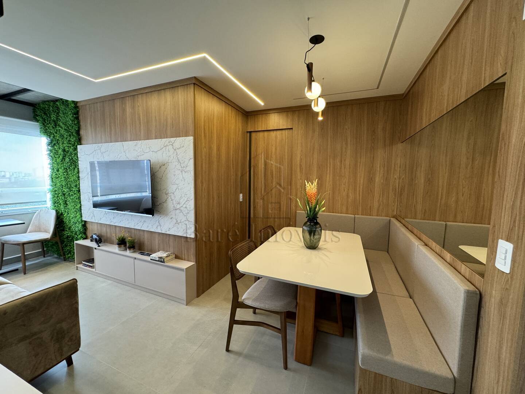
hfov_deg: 102.1
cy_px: 197
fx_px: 212
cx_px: 262
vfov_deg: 85.7
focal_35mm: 14
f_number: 2.2
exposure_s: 1/60
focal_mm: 2.22
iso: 200
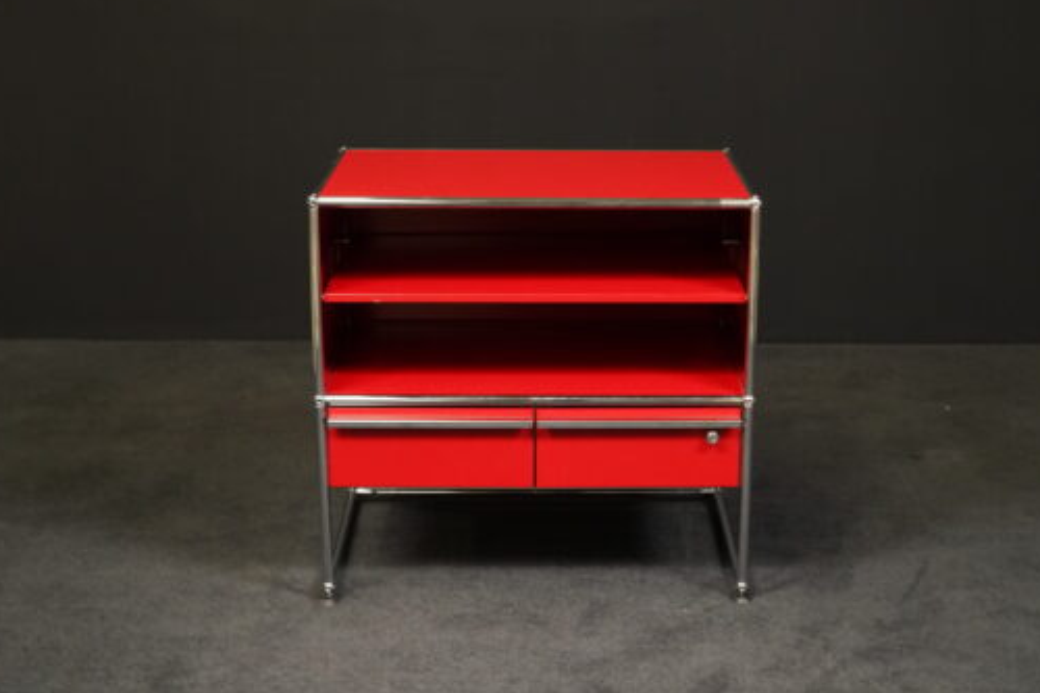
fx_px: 1733
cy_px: 383
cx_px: 528
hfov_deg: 33.4
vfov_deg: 22.6
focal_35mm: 60
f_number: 7.1
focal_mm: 50
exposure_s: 1/100
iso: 5000
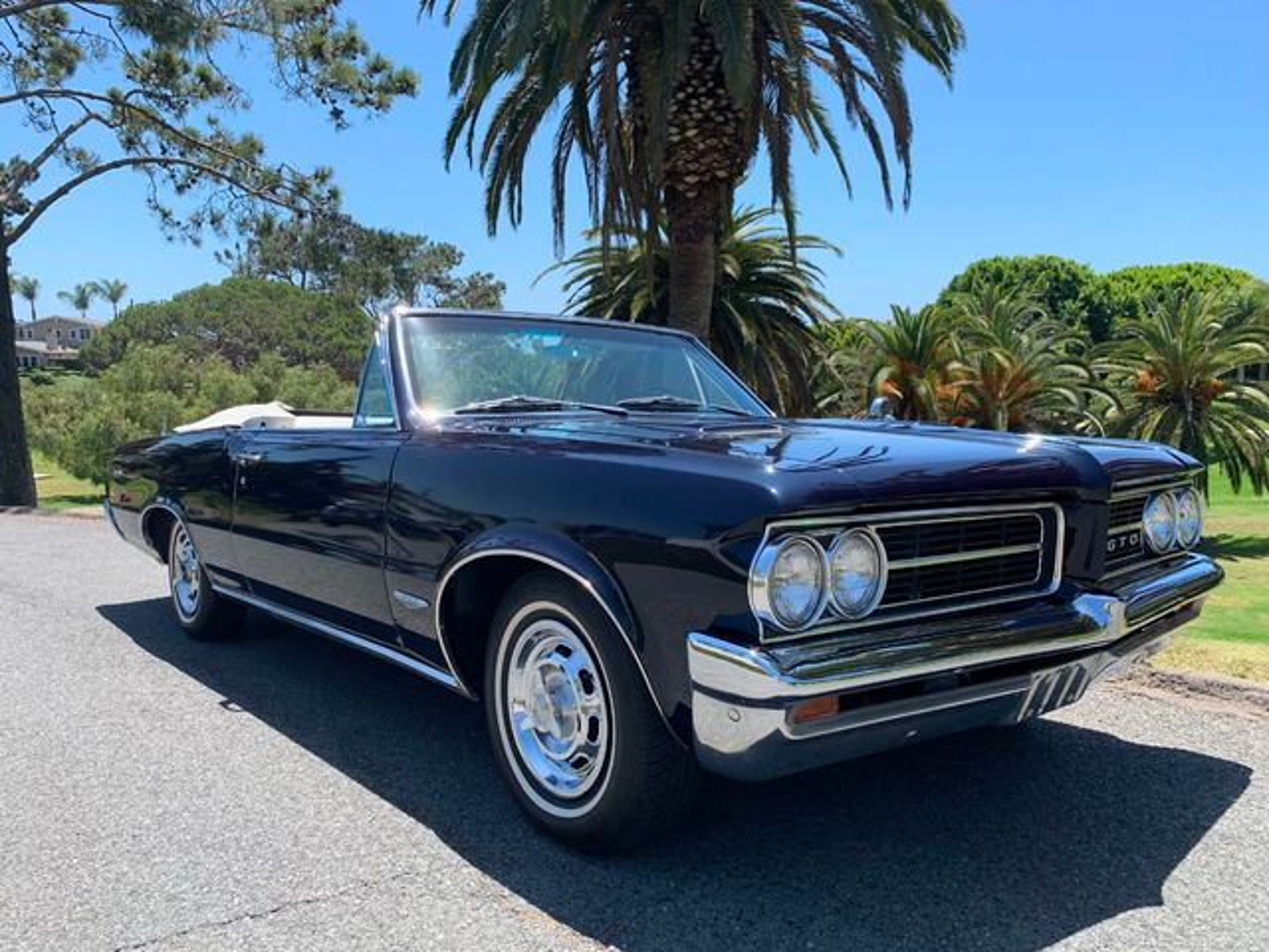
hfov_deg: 67.3
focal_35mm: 26
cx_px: 634
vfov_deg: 53.1
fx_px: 953
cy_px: 476
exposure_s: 1/1250
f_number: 1.8
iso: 25
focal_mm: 4.25
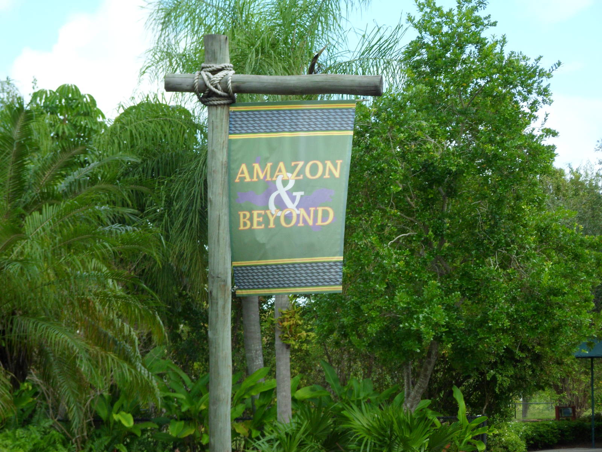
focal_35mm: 105
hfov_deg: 18.7
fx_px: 1826
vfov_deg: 14.1
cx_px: 301
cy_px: 226
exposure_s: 1/180
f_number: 5.3
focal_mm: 17.7
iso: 80
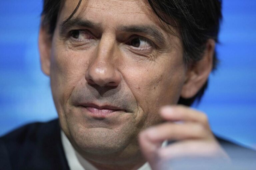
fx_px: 2844
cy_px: 85
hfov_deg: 5.2
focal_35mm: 400
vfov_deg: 3.4
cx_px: 128
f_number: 2.8
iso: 2500
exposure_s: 1/500
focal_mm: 400
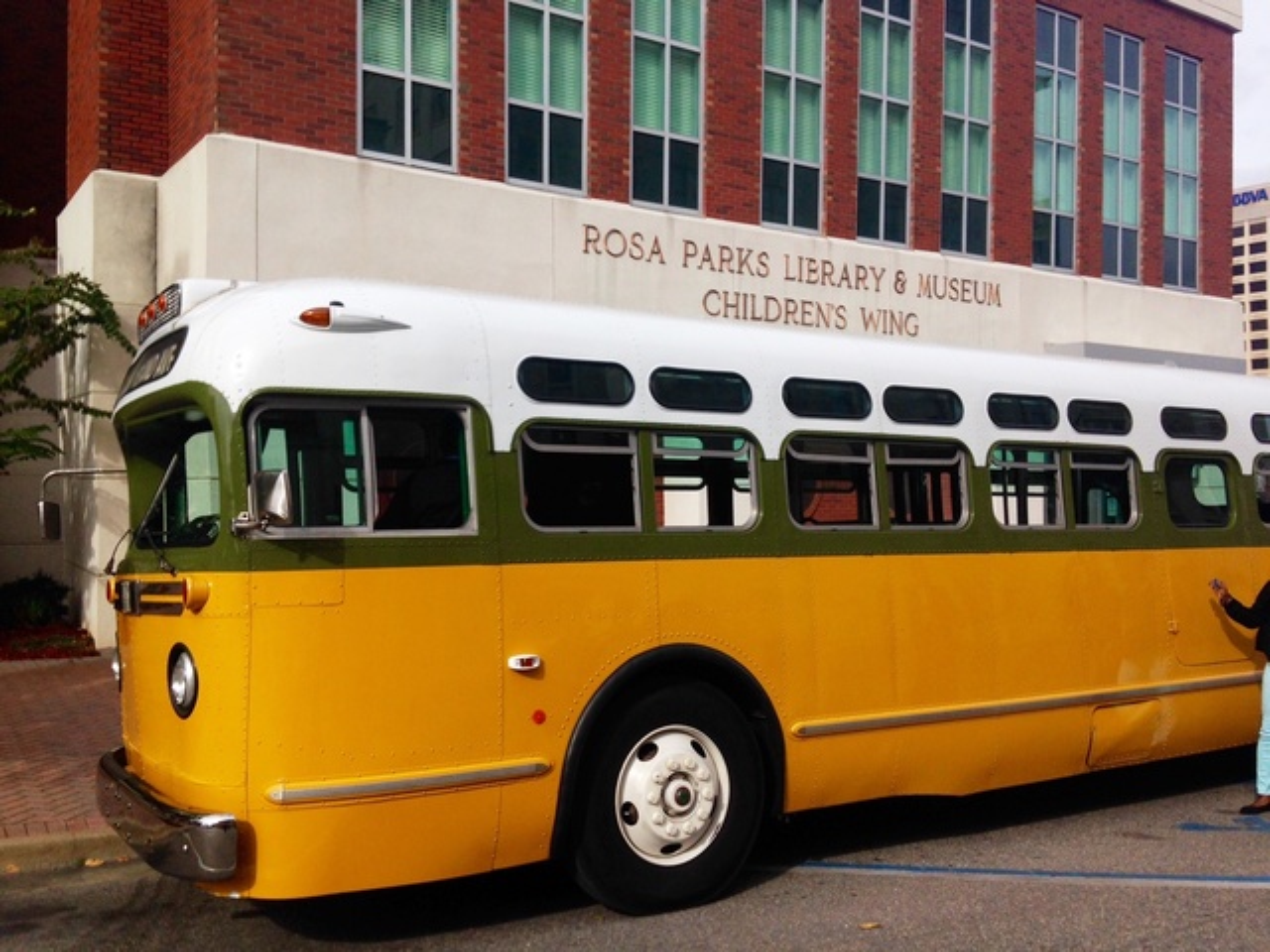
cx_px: 635
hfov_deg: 55.4
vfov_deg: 42.9
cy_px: 476
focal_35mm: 33
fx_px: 1211
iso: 50
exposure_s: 1/1869
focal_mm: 4.12
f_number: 2.4
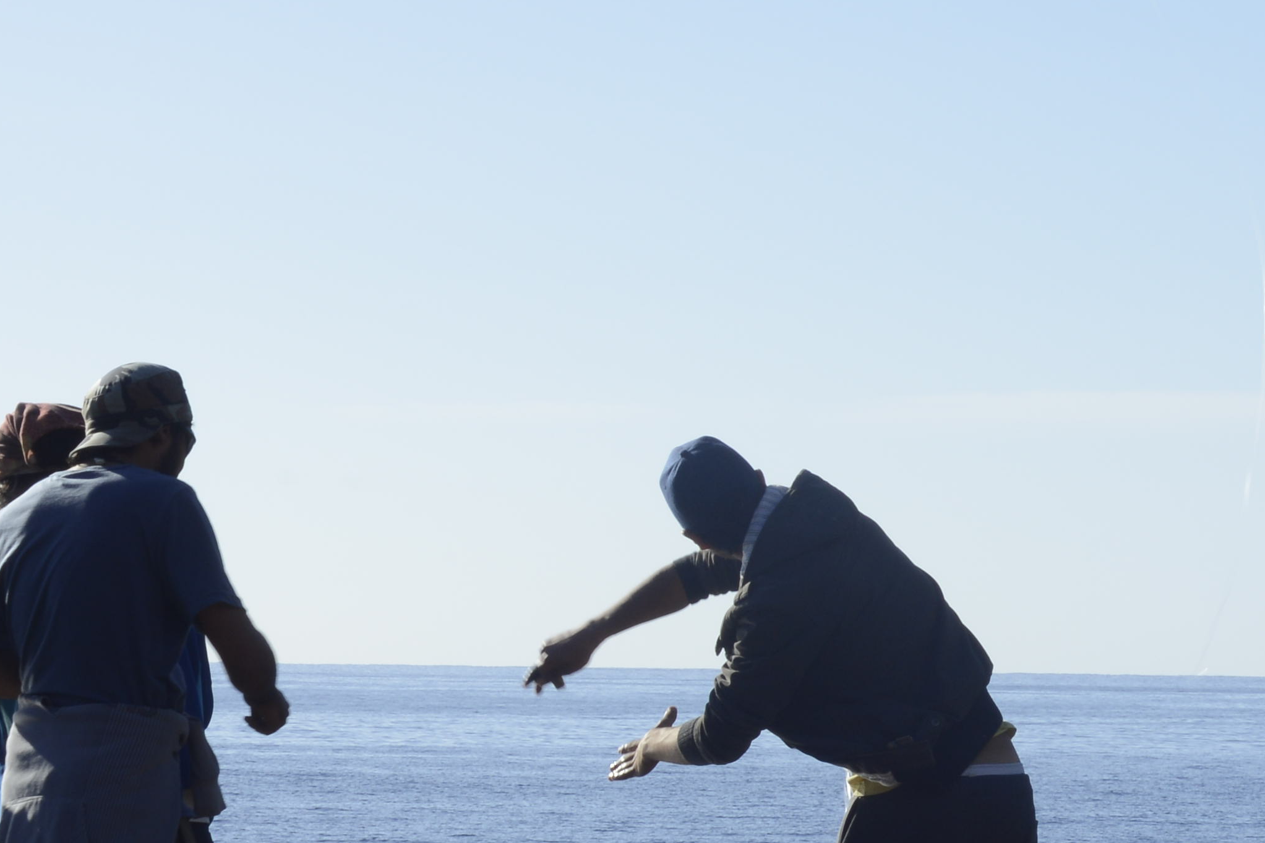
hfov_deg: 11.3
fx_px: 6324
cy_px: 581
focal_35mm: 180
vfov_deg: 7.6
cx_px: 1180
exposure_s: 1/160
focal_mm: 50
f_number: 16
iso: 200
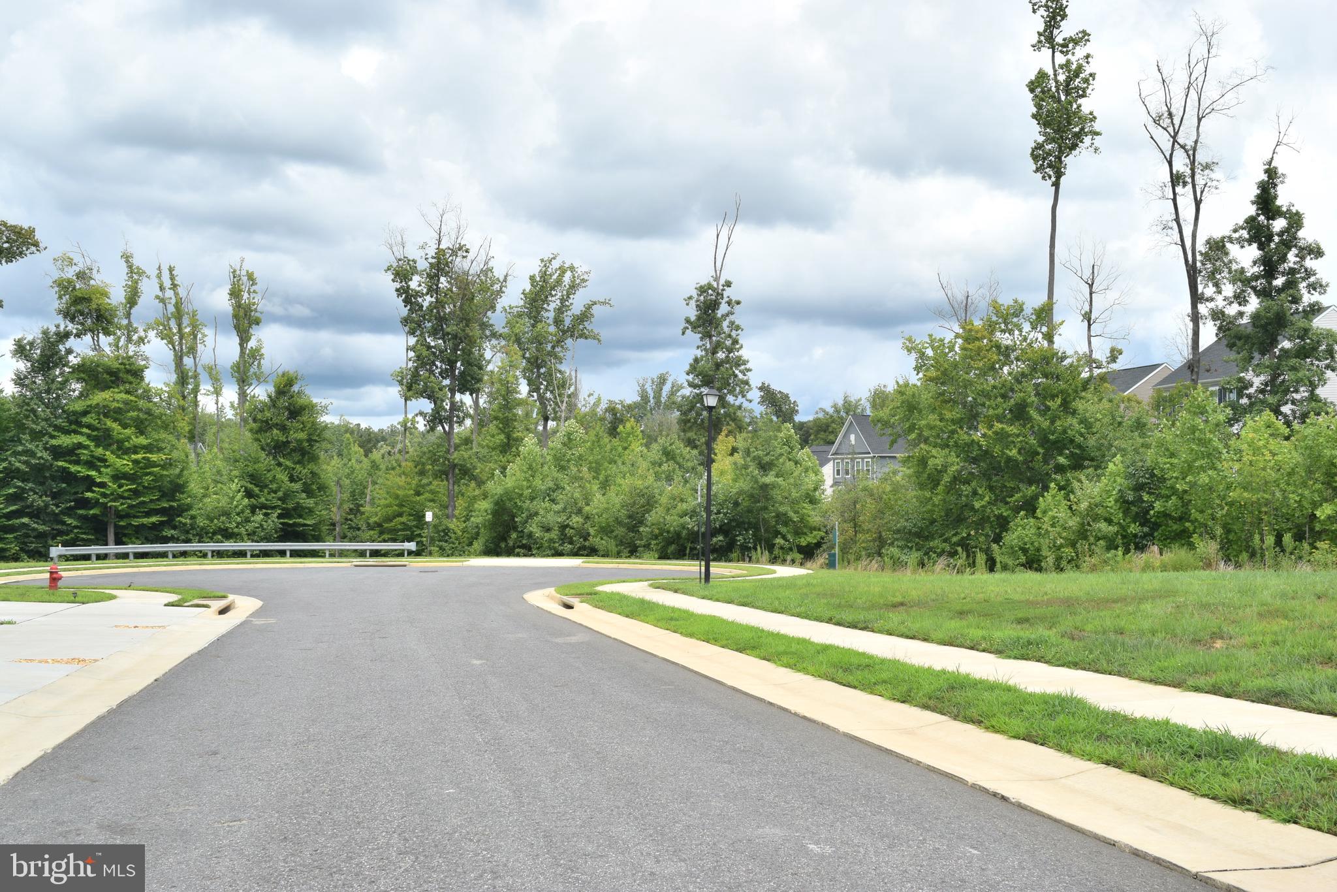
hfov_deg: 53.1
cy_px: 446
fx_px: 1337
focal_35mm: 36
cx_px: 668
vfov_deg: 36.9
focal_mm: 24
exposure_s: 1/400
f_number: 10
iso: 200
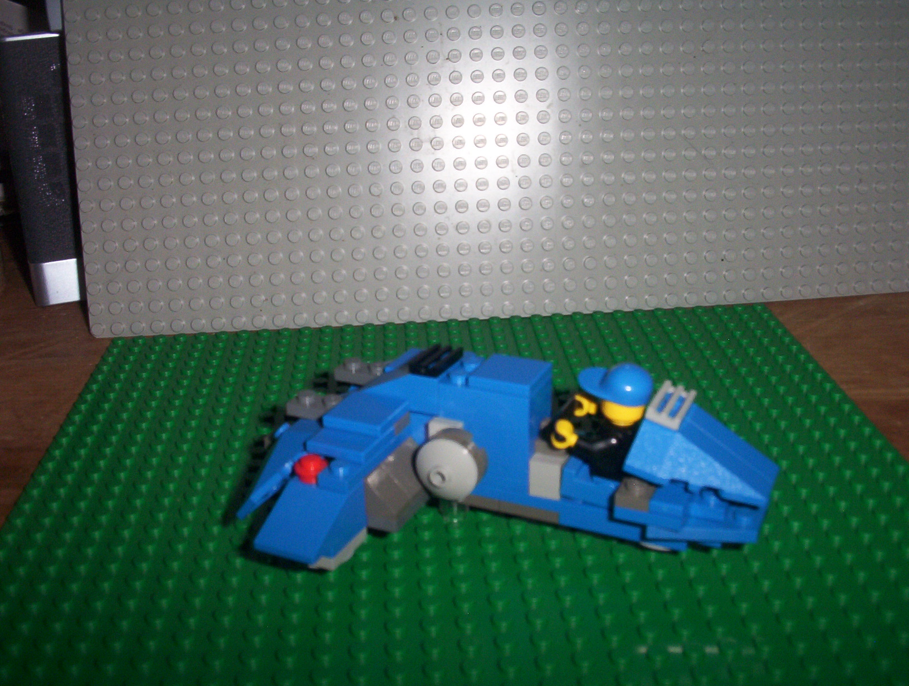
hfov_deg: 47.8
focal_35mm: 39
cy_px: 343
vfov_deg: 37.0
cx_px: 454
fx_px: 1027
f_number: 4.5
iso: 140
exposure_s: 1/30
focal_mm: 6
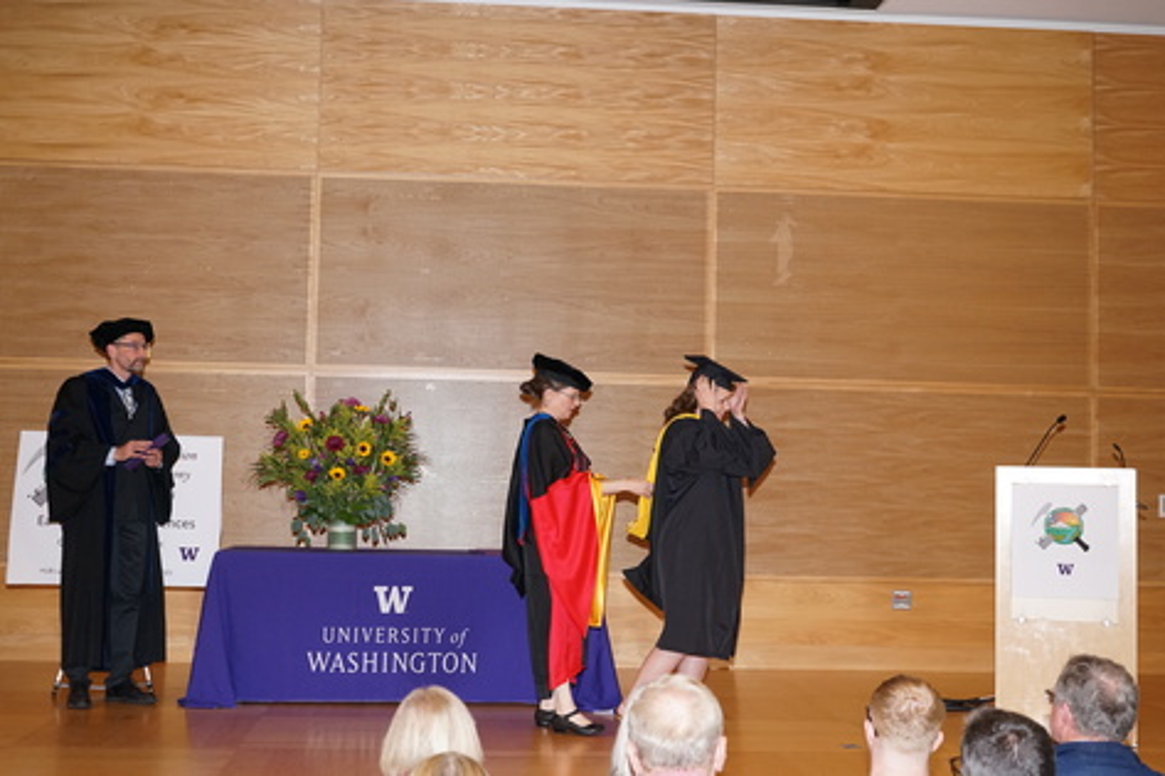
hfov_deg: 40.4
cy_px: 388
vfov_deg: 27.5
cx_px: 582
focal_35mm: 49
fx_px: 1585
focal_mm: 49
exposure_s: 1/100
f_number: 4.5
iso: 1600
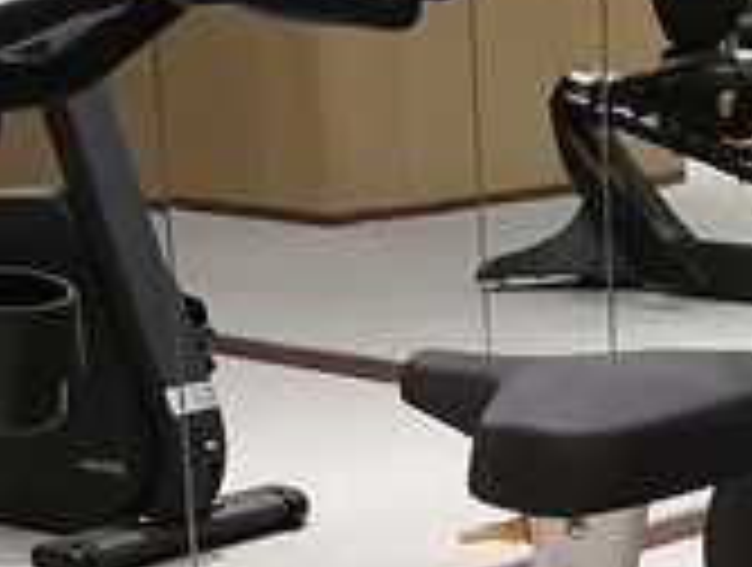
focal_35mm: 129
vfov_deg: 11.2
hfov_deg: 15.0
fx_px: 2808
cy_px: 778
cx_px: 716
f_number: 1.8
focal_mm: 3.62
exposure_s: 1/33.3
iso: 200
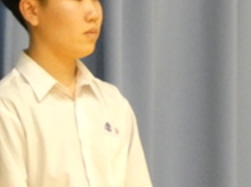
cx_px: 10
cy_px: 125
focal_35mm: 1578
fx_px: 11416
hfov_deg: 1.3
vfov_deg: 0.9
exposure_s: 1/25
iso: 1600
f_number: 5.6
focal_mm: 92.3
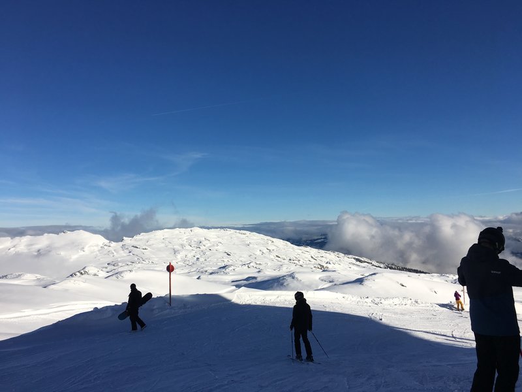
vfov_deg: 48.2
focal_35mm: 29
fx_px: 437
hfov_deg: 61.7
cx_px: 261
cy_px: 196
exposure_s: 1/3846
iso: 25
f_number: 2.2
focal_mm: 4.15
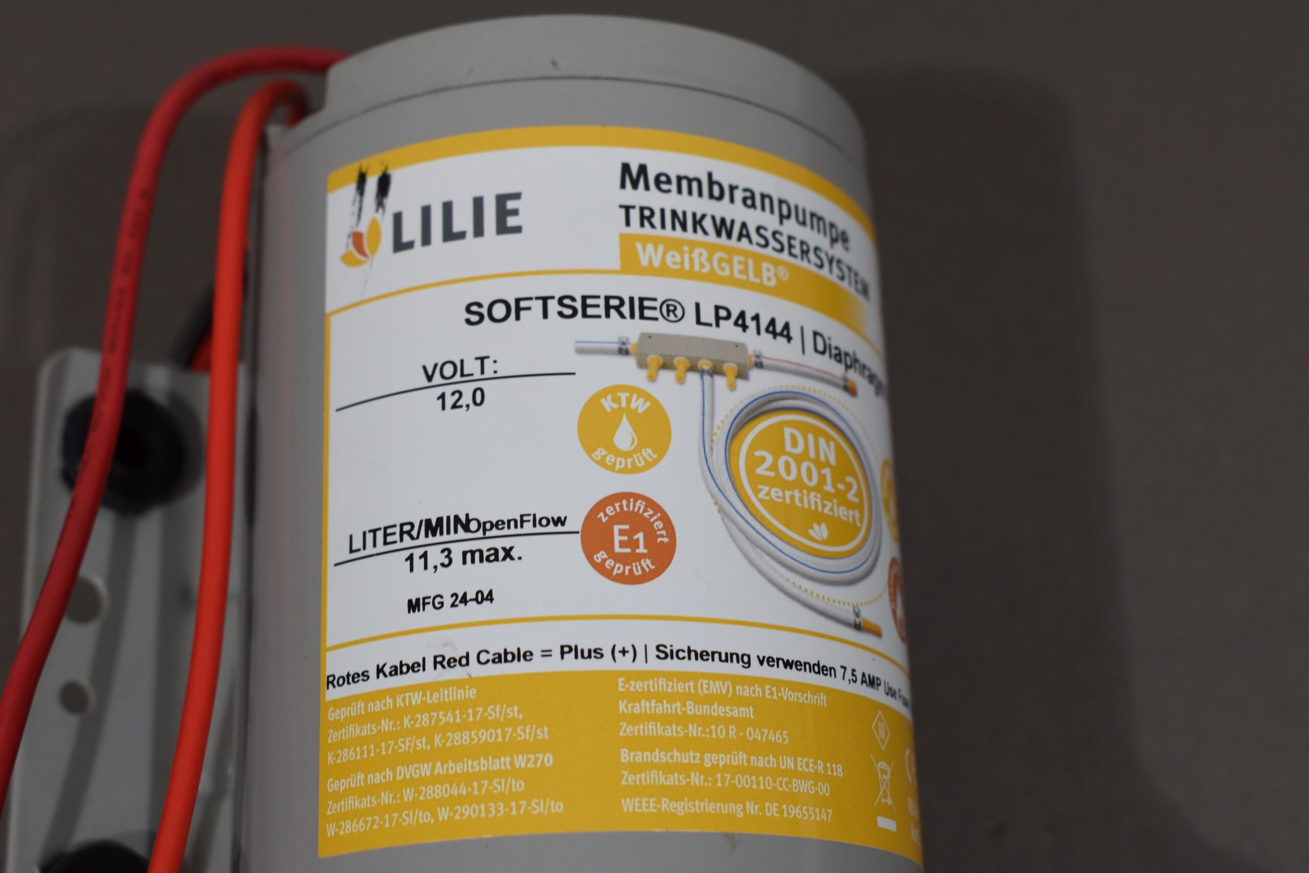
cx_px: 654
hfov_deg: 33.4
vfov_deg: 22.6
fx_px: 2182
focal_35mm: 60
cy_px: 436
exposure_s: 1/60
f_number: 8
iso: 360
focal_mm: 40
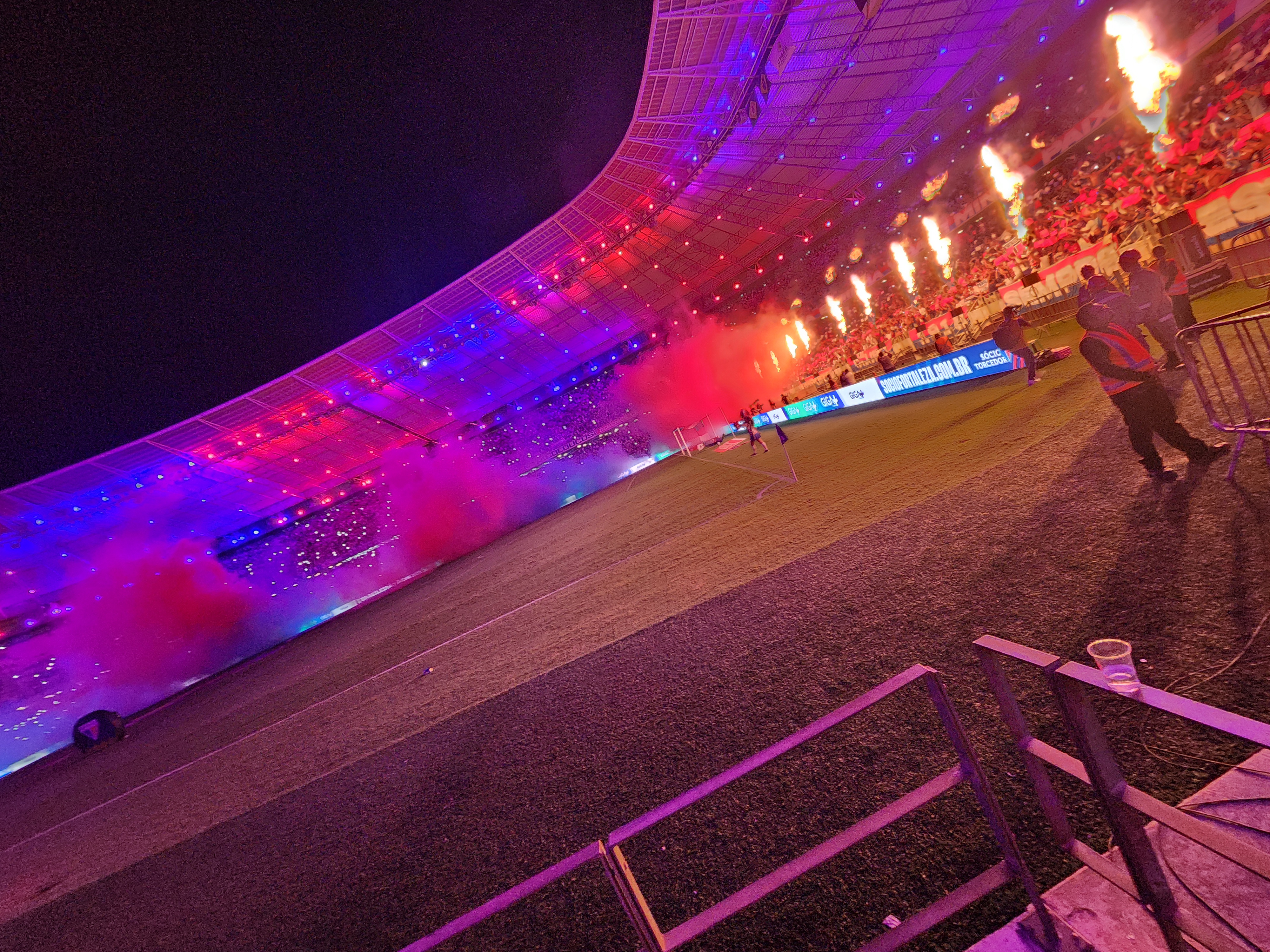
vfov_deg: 89.9
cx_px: 635
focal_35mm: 13
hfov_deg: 106.2
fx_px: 477
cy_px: 476
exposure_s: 1/30
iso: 640
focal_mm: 2.2
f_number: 2.2
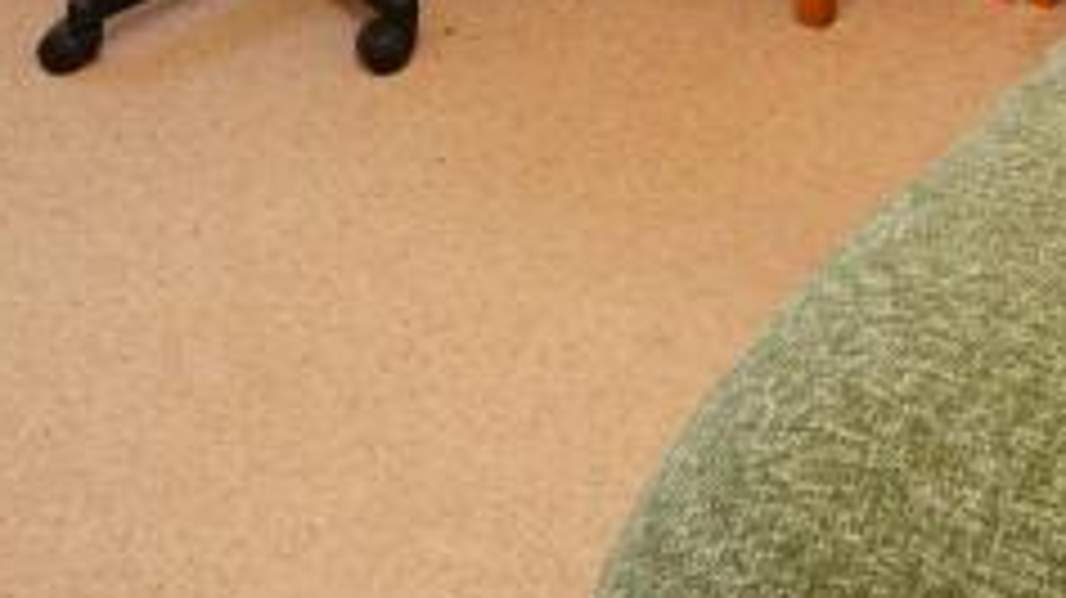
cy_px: -823
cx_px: 1021
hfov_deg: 29.3
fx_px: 1921
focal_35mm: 68
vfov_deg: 13.3
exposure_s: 1/60
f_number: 4
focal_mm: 10
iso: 400
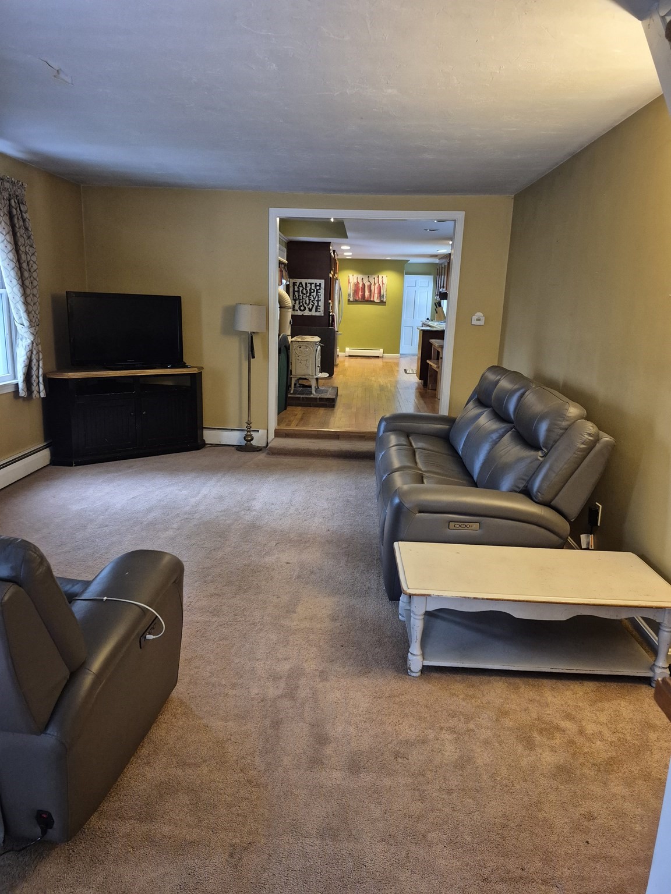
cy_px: 447
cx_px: 336
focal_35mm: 23
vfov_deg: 73.9
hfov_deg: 58.9
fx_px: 594
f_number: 1.8
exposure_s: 1/60
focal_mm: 5.4
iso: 800
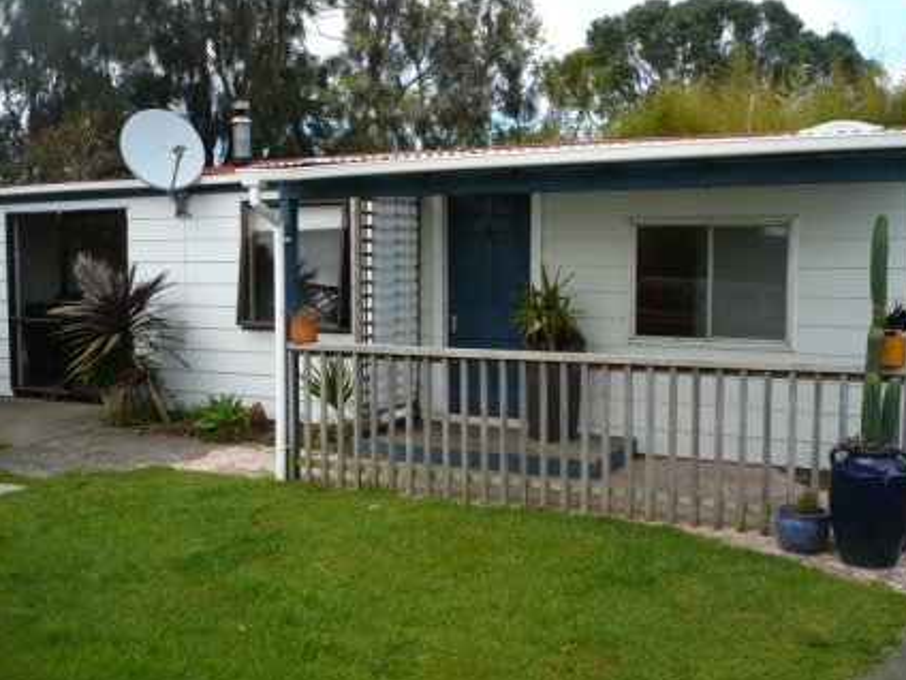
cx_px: 457
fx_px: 968
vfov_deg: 38.7
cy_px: 334
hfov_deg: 50.1
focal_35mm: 37
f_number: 2.8
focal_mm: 5.8
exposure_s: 1/320
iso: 100
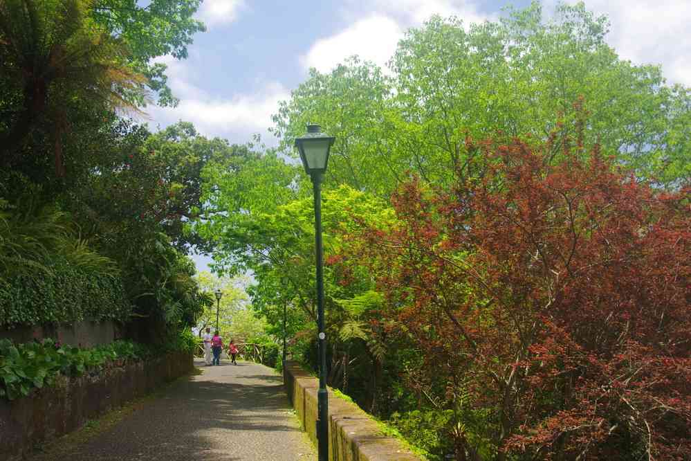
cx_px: 346
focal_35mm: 39
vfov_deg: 34.2
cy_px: 230
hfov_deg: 49.6
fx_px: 749
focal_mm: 26
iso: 200
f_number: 10
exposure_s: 1/50
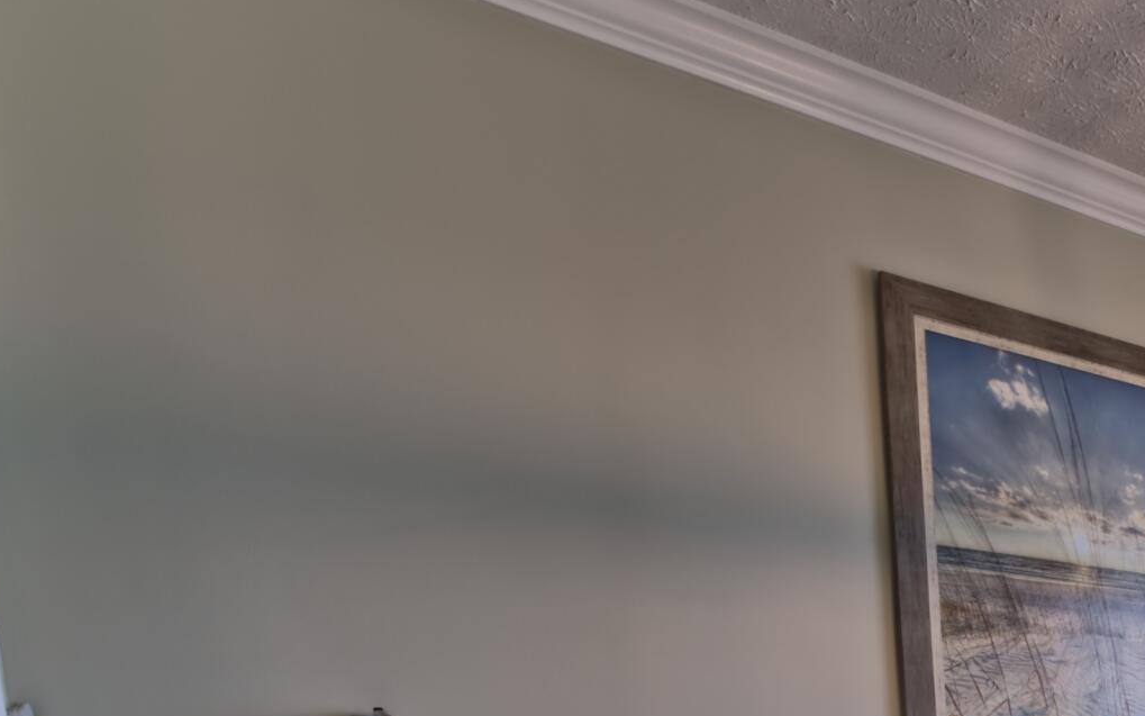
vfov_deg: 28.3
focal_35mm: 36
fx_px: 1123
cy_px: 959
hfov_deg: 38.4
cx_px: 1401
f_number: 19
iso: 200
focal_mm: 12
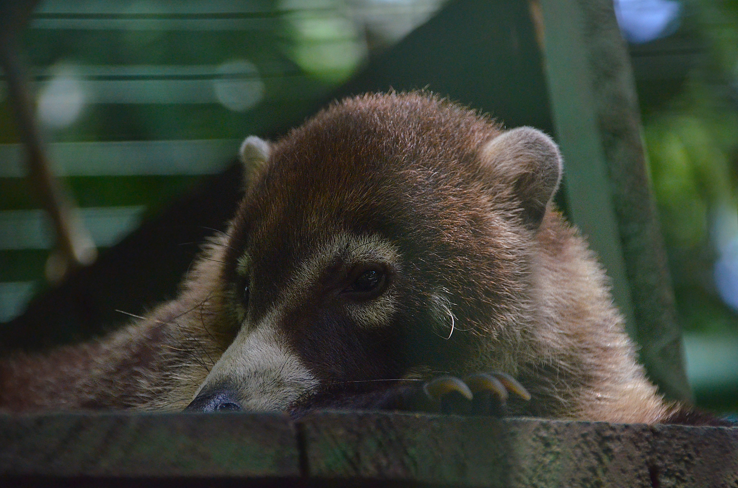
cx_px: 369
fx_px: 7672
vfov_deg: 3.6
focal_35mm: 375
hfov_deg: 5.5
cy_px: 244
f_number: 6.3
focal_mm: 250
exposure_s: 1/800
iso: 1600
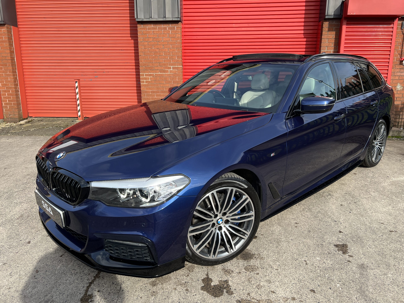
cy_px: 152
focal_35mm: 26
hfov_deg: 67.3
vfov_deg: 53.1
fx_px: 303
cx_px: 202
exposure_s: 1/1488
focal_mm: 5.7
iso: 50
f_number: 1.5
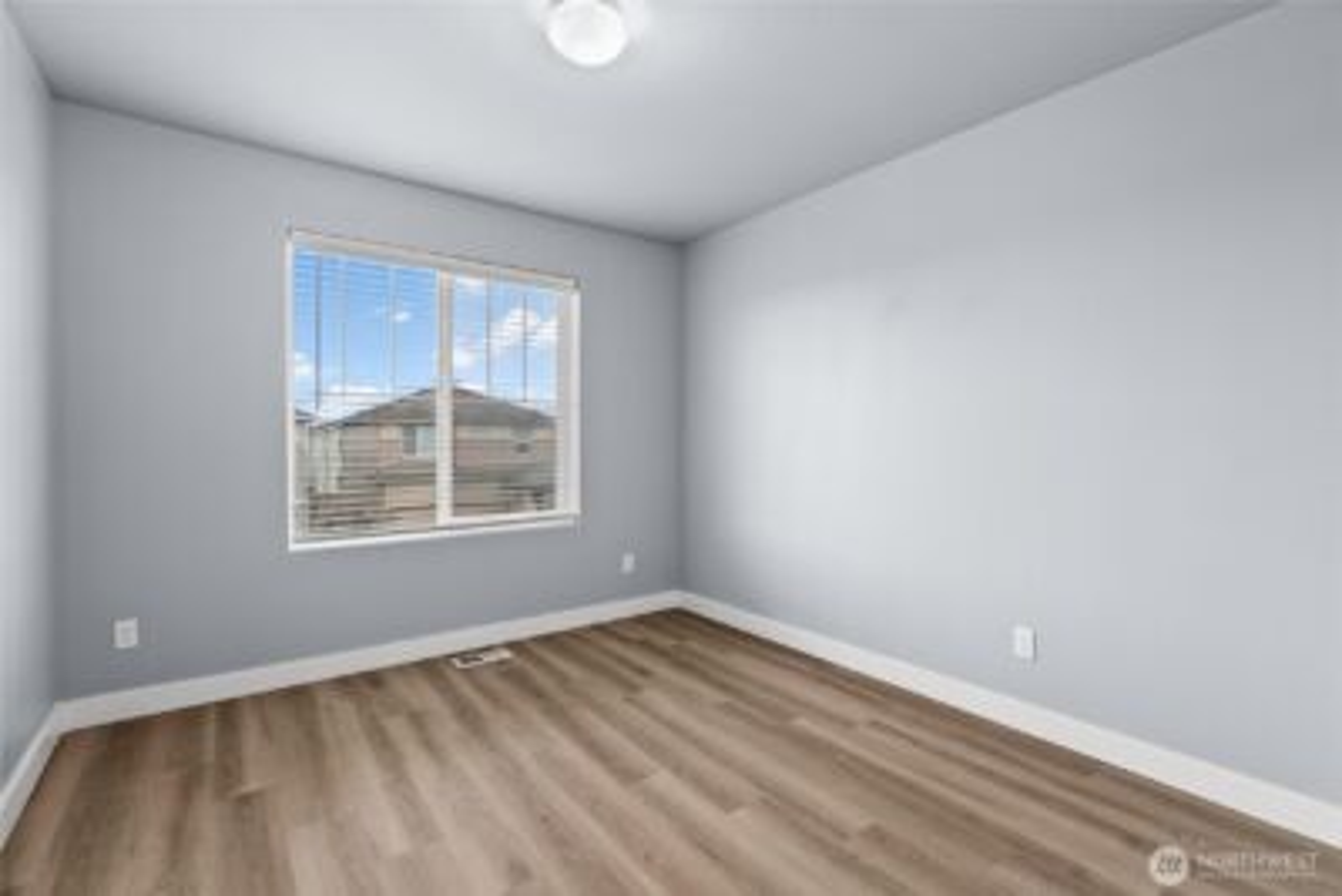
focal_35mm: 16
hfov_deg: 96.7
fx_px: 597
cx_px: 671
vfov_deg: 73.8
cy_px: 448
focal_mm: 16
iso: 640
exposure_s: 1/5
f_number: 2.8
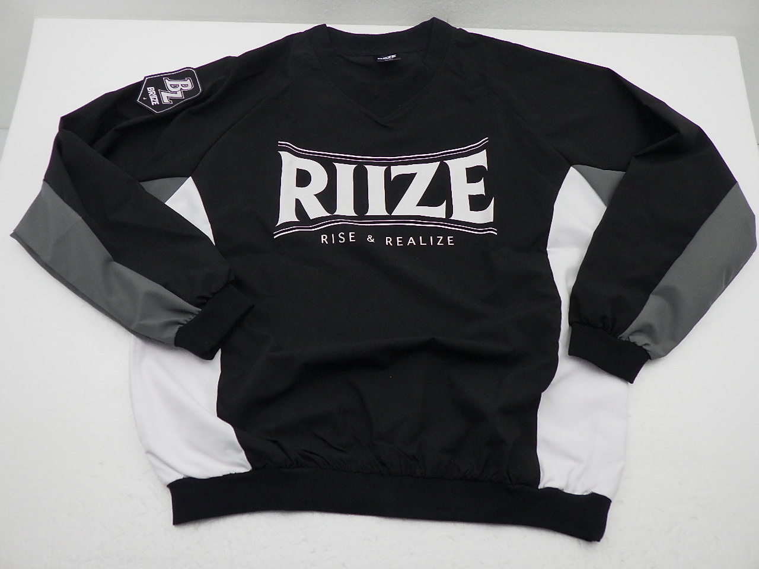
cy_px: 284
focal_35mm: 28
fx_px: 614
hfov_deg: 63.4
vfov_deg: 49.7
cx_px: 380
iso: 250
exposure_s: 1/60
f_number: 3.5
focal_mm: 5
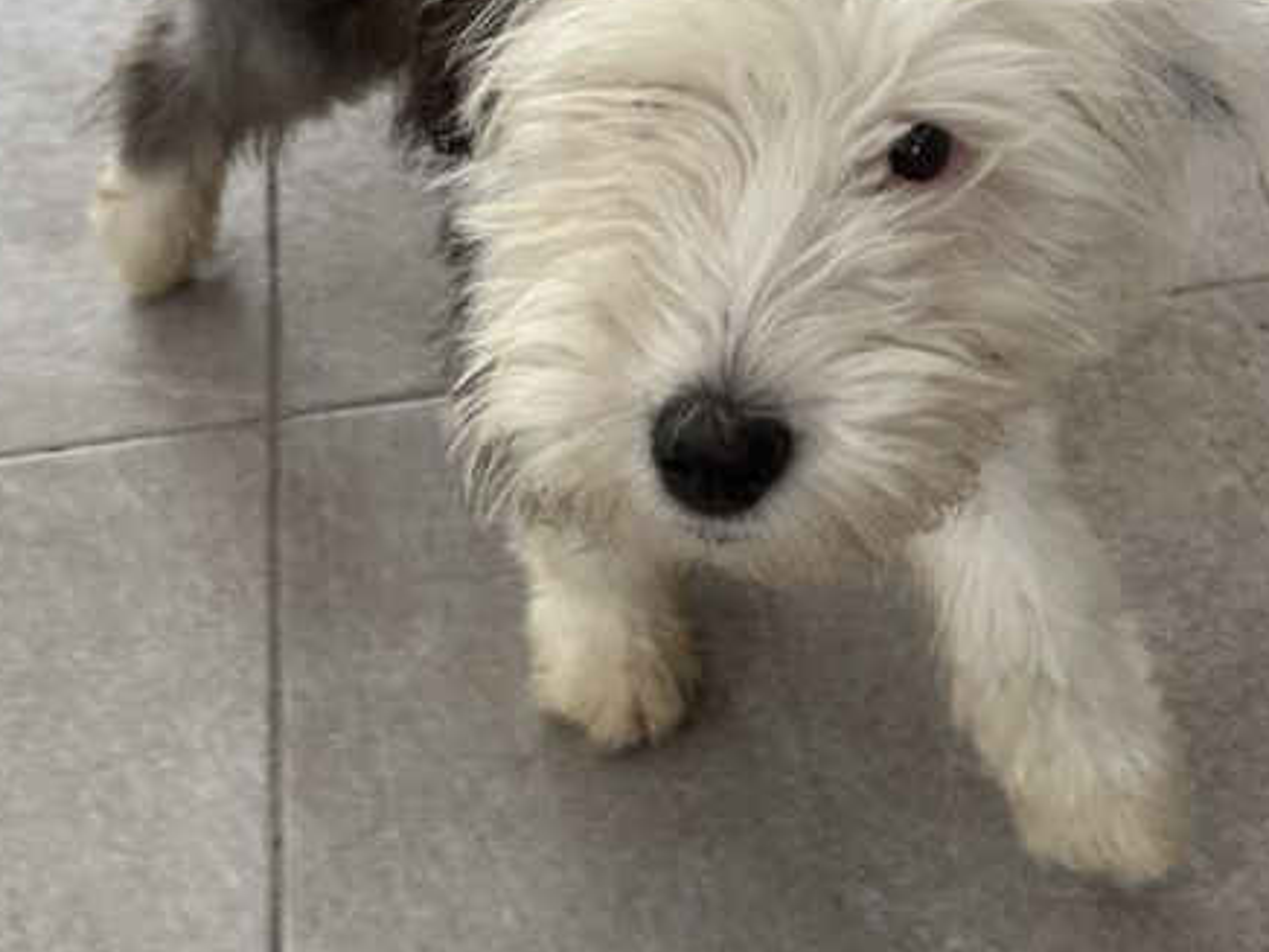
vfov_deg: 32.6
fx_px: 1613
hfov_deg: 42.8
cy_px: 317
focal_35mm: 44
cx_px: 748
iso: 80
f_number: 1.78
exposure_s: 1/121
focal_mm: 6.86
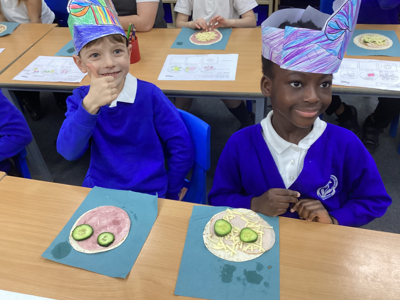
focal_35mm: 32
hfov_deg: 56.8
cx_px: 198
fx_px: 370
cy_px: 153
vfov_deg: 44.2
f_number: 2.4
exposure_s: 1/60
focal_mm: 3.3
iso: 250
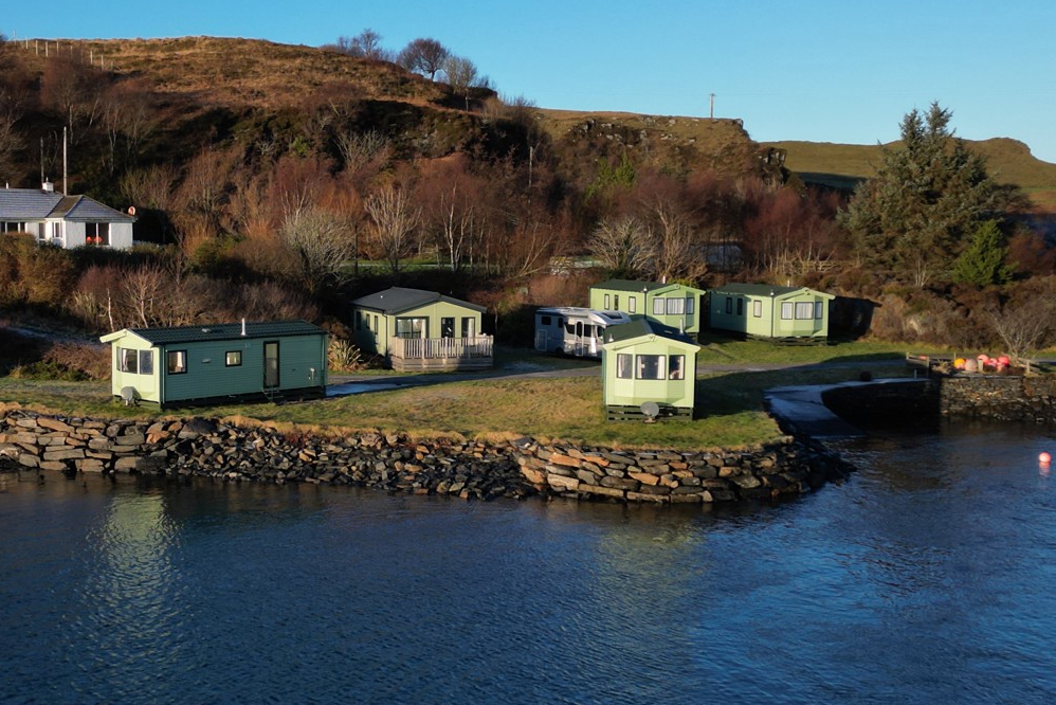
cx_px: 345
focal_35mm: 48
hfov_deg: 40.6
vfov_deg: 28.1
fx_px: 1408
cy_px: 359
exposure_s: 1/2000
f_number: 1.7
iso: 100
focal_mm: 6.72
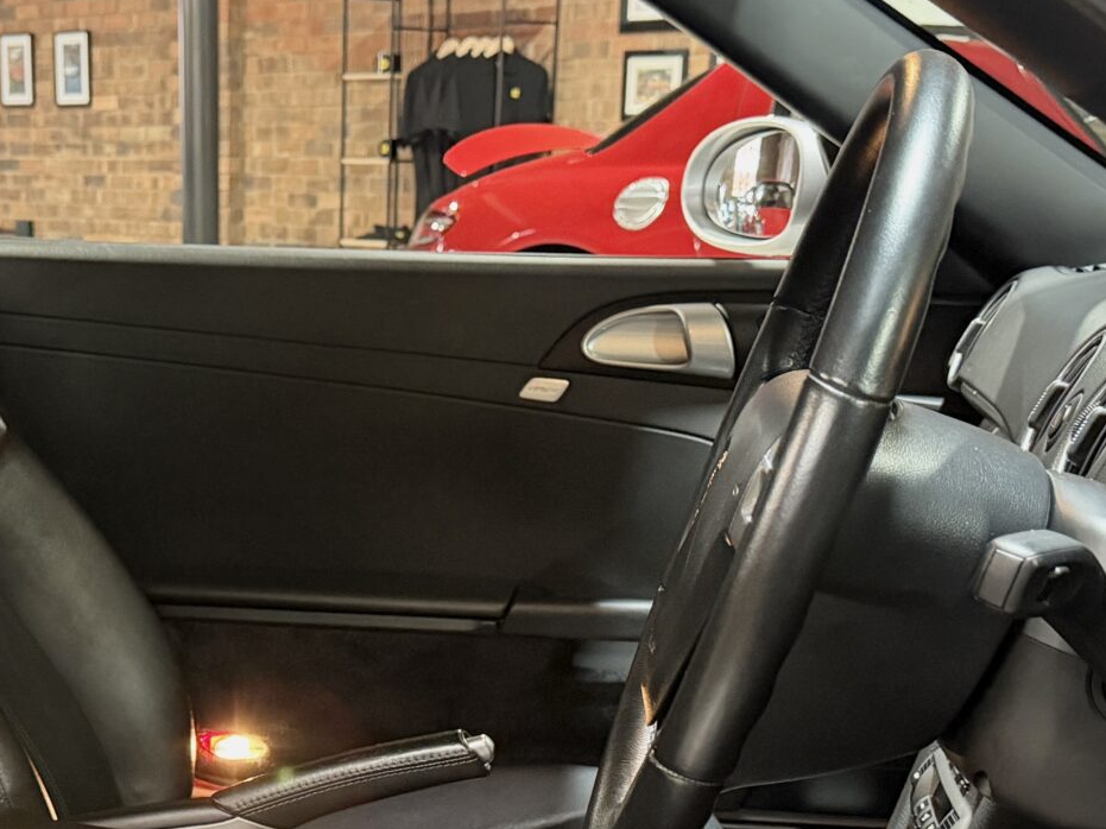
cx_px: 239
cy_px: 748
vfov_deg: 21.7
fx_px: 2108
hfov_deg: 28.8
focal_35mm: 66
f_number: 1.78
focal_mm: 6.76
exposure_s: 1/33
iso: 1000
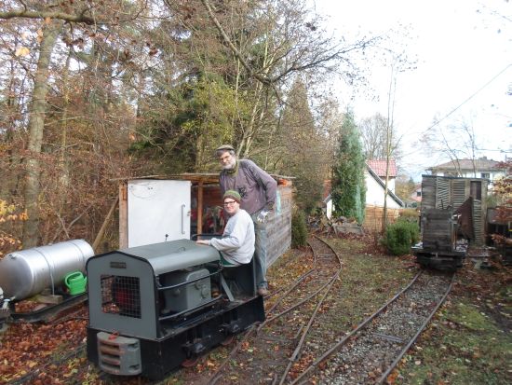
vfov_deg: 54.9
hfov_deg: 69.4
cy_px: 192
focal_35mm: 25
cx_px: 256
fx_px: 370
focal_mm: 4.5
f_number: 2.5
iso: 80
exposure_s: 1/180
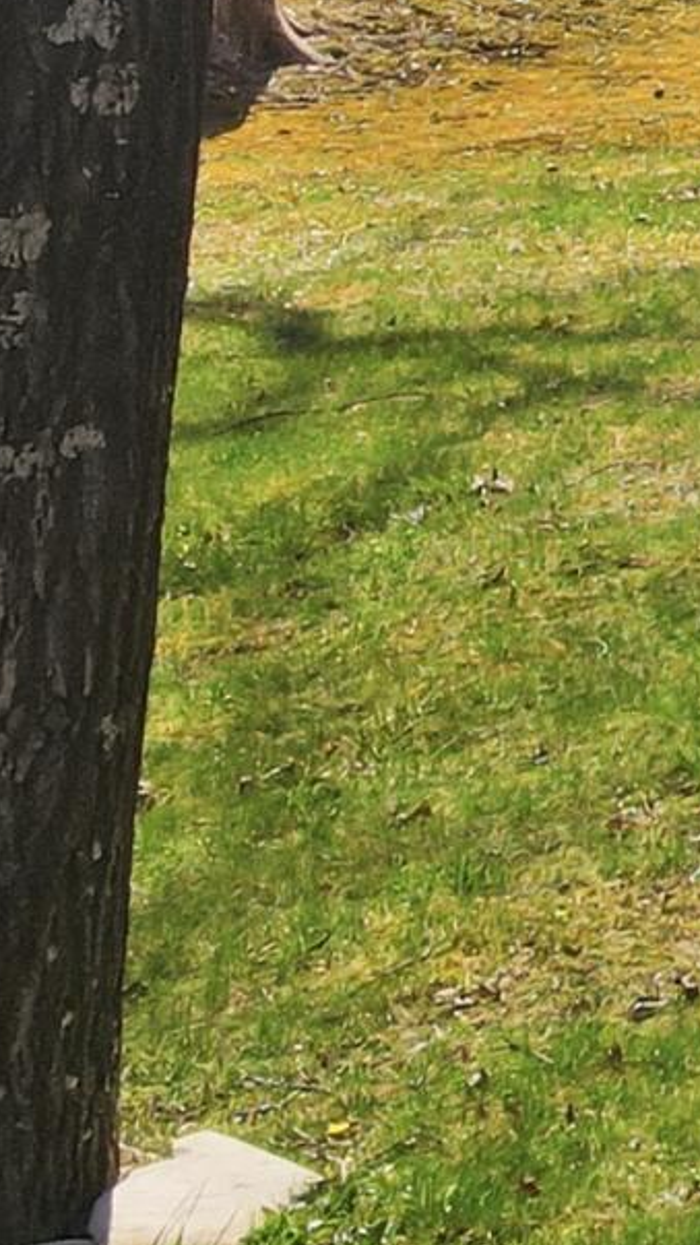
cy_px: -349
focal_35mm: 130
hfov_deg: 7.4
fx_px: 4292
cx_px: 2536
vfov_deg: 15.7
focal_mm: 4.5
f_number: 2.8
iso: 100
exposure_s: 1/500
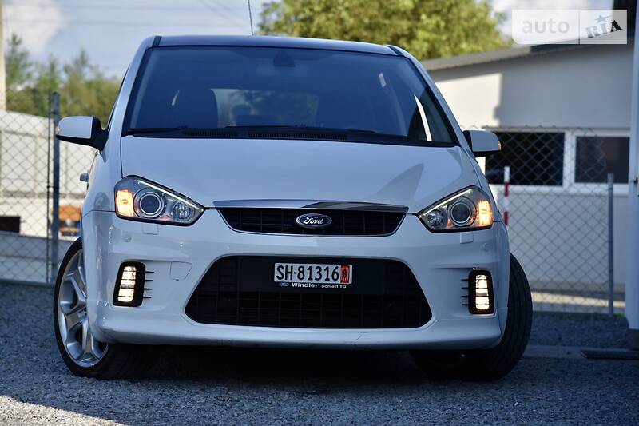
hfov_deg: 17.1
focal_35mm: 120
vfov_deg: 11.4
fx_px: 2129
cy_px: 213
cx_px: 320
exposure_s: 1/500
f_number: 5.6
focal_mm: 120
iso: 200
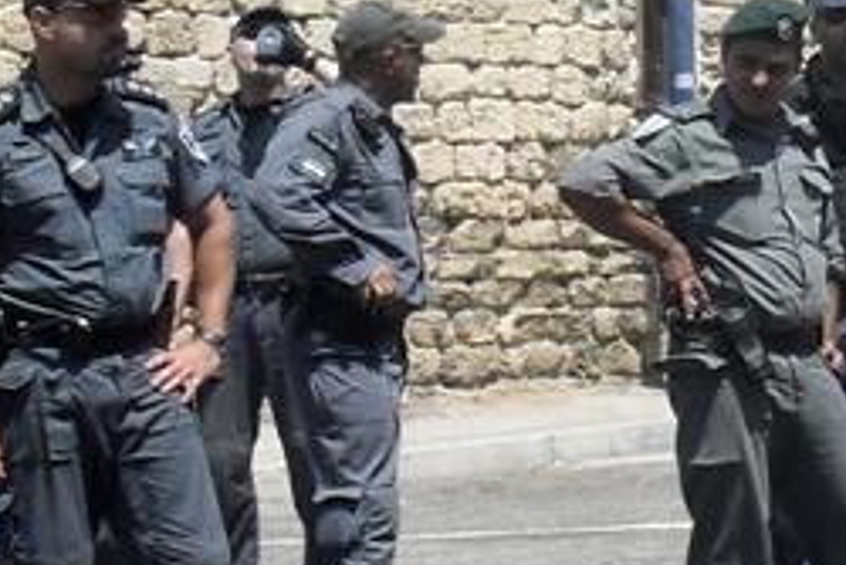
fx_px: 3809
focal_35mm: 162
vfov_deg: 8.5
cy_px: 342
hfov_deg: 12.4
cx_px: 961
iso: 80
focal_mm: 6.3
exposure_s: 1/180
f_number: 8.3
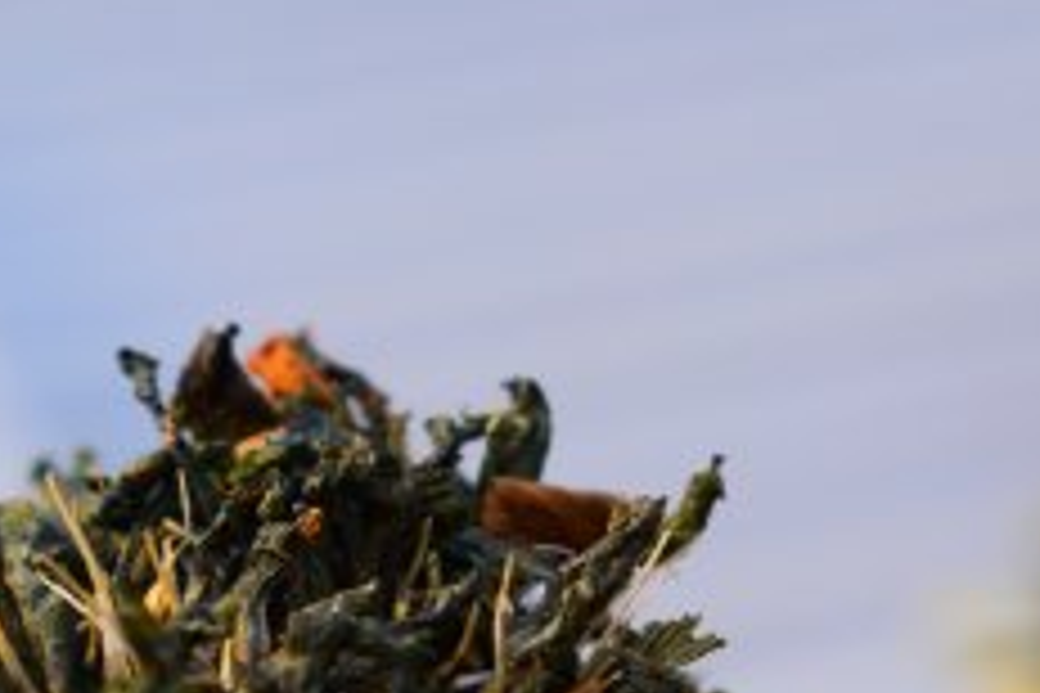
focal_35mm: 218
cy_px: 716
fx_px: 6307
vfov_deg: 6.3
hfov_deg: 9.4
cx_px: 545
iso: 250
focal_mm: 55
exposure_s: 1/250
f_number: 8
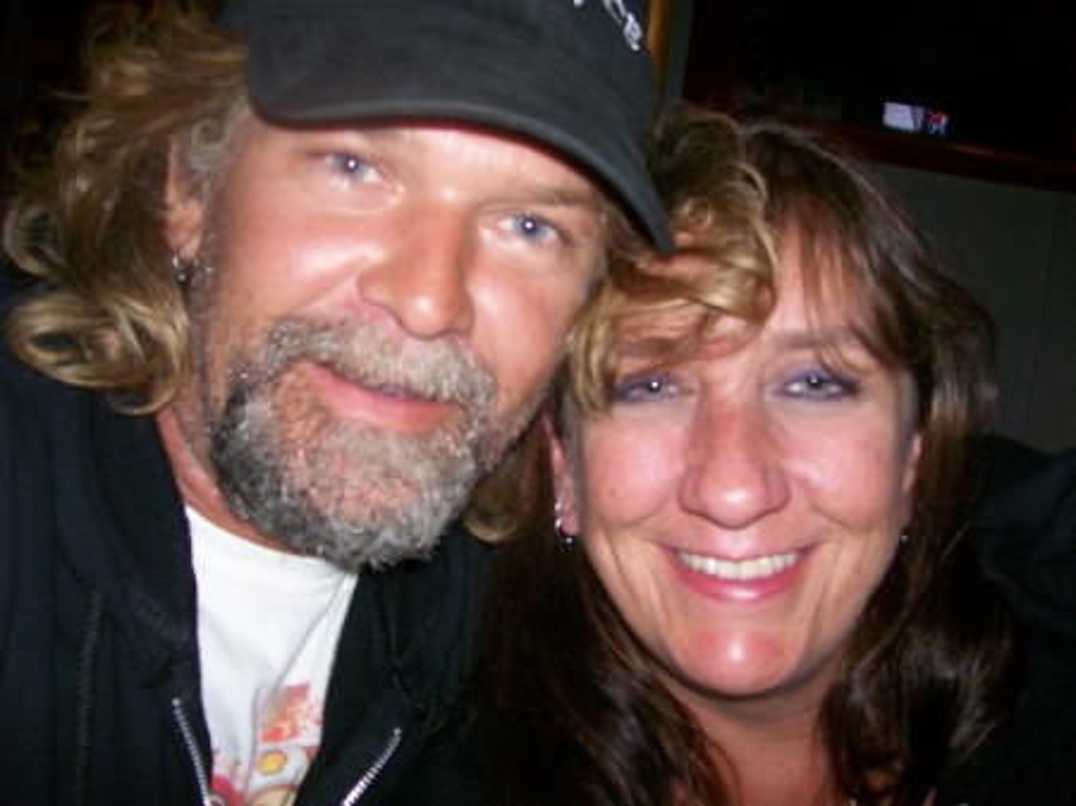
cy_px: 403
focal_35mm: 36
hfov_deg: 51.4
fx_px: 1118
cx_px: 538
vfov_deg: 39.6
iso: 140
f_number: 2.7
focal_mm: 6
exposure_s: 1/64
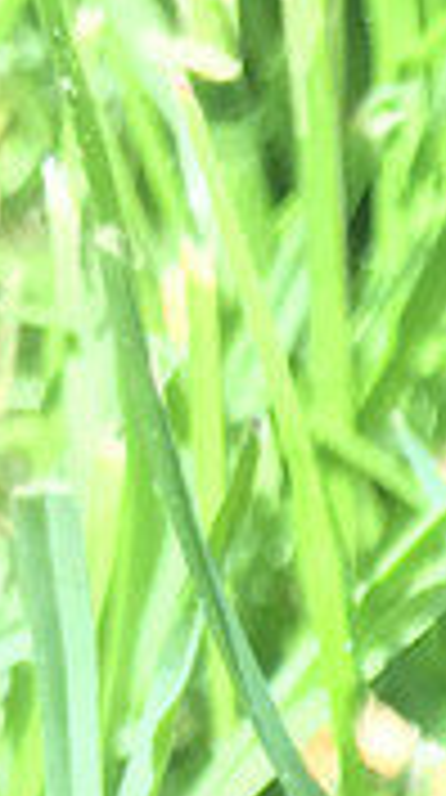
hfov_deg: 5.4
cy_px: 1781
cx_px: 2021
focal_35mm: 184
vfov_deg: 10.4
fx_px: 3885
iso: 20
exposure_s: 1/174
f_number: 1.8
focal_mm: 3.99
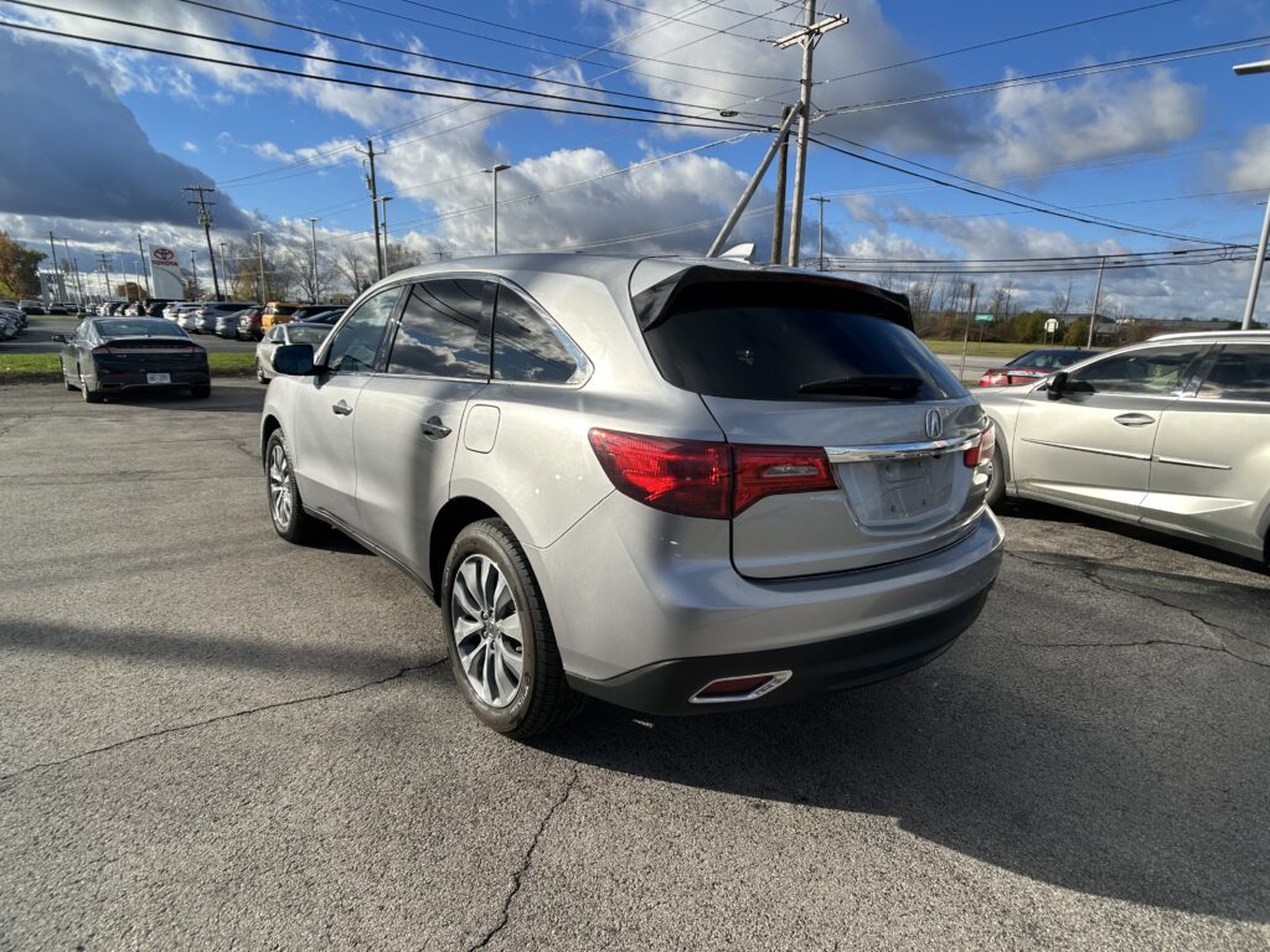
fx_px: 954
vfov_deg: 53.1
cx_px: 635
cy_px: 476
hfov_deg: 67.3
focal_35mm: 26
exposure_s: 1/4115
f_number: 1.5
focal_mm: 5.7
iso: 50
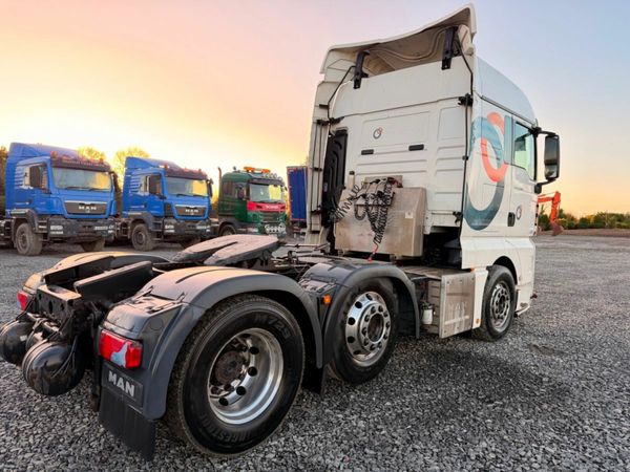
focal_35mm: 24
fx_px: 437
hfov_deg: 71.6
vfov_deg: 56.8
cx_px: 315
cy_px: 236
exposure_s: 1/176
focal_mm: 6.76
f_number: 1.78
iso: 80
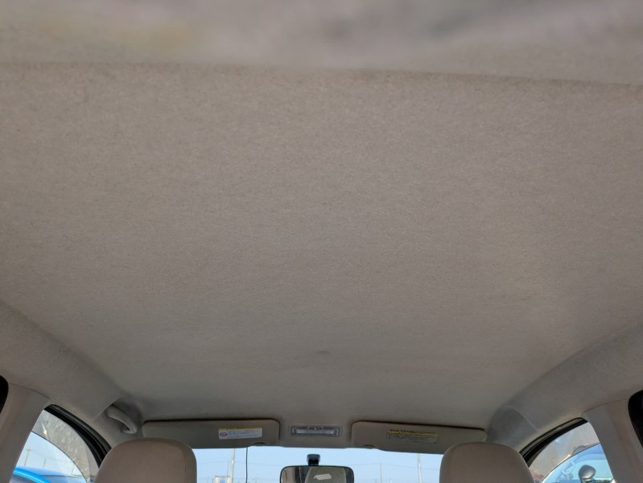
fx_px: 465
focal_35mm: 25
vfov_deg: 54.9
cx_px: 322
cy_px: 242
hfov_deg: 69.4
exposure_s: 1/764
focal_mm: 5.43
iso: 52
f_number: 1.89
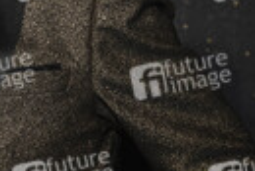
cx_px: -185
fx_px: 1645
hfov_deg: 8.6
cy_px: -71
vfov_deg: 5.9
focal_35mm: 232
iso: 800
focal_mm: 67
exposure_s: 1/200
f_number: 5.6
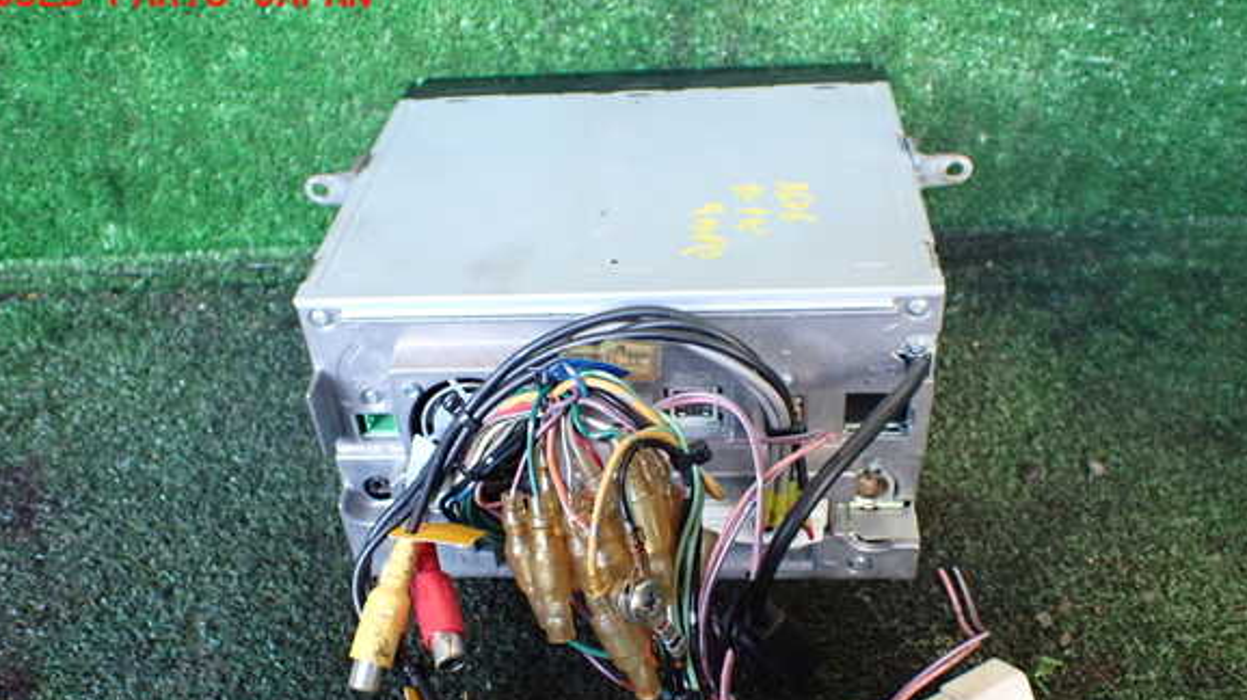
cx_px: 627
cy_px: 452
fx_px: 1124
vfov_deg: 34.4
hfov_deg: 58.0
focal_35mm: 34
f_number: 2.3
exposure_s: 1/100
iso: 800
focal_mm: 5.4
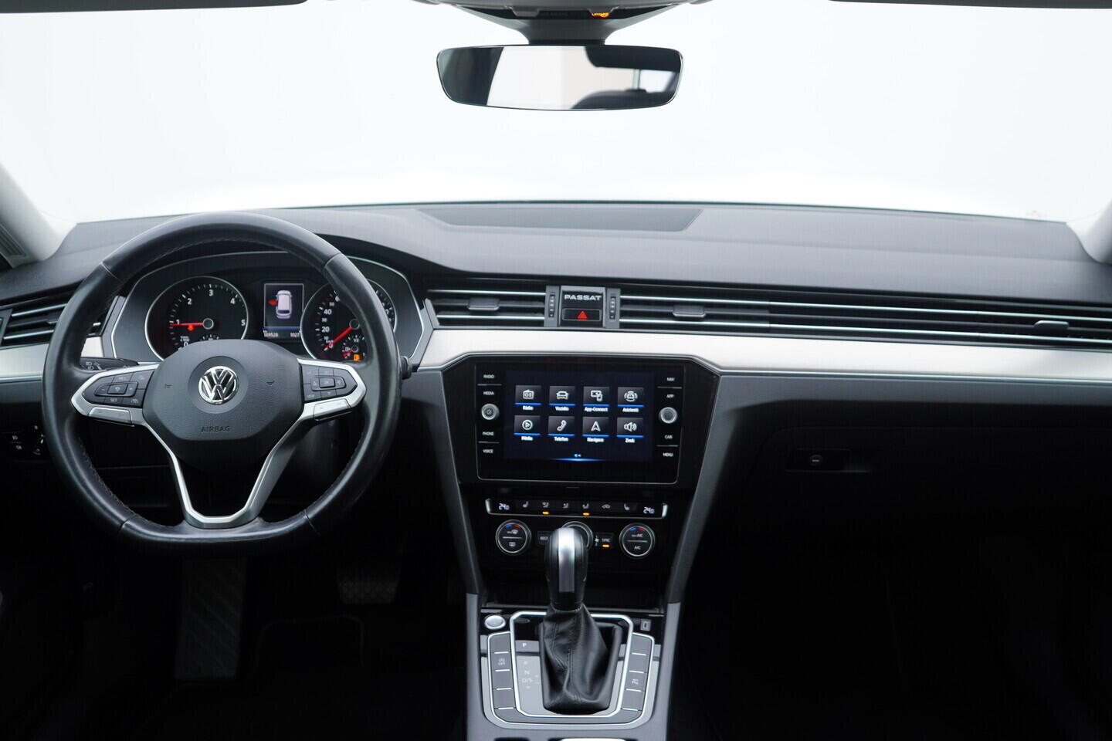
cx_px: 556
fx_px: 1112
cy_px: 370
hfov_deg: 53.1
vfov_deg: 36.9
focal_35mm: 36
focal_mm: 24
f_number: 3.2
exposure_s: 1/40
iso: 125
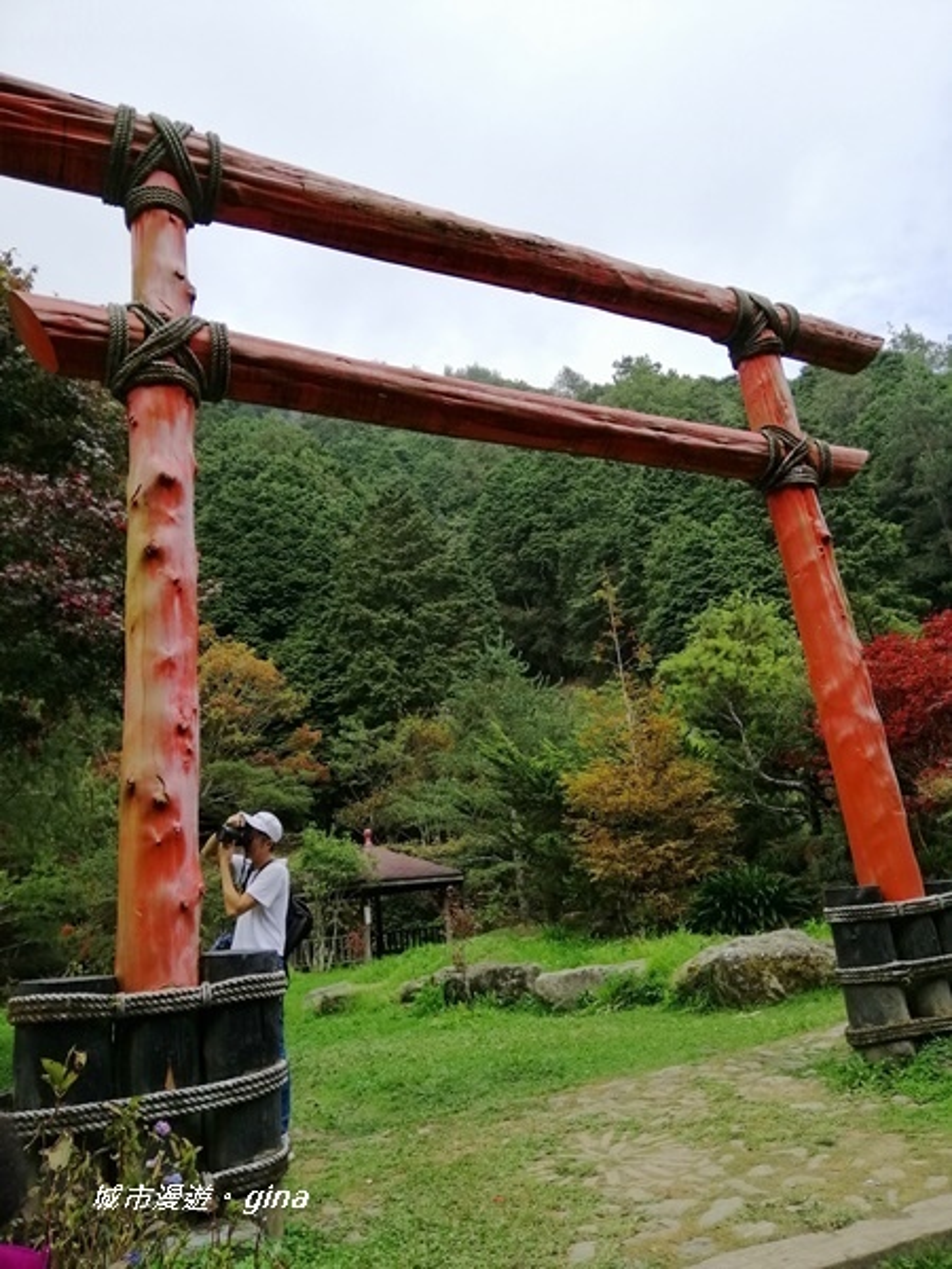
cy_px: 634
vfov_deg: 67.3
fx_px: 953
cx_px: 476
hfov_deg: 53.1
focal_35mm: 26
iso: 50
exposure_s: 1/631
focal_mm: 3.81
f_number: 2.2
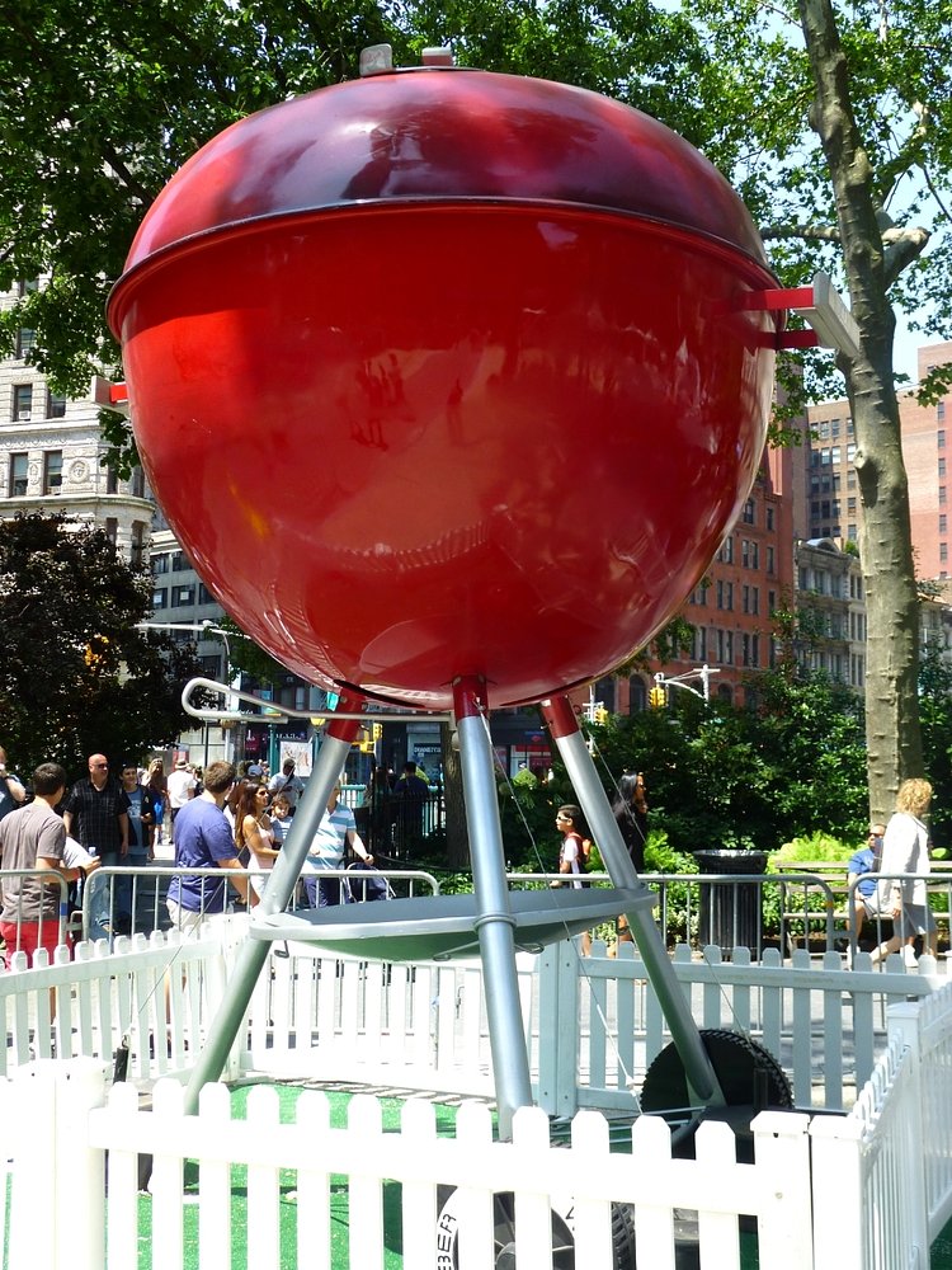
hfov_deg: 39.7
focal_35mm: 36
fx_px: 1320
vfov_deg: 51.4
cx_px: 476
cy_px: 635
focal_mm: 6.5
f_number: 3.6
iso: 100
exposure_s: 1/320
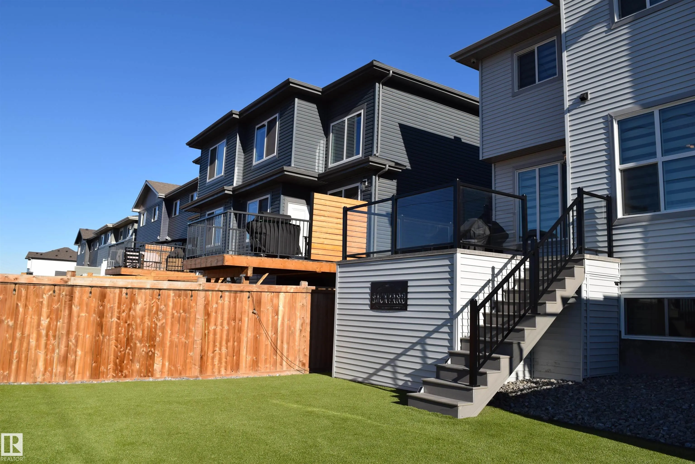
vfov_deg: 47.9
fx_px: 521
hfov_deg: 67.4
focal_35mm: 27
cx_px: 348
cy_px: 232
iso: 200
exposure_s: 1/400
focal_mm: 18
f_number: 10
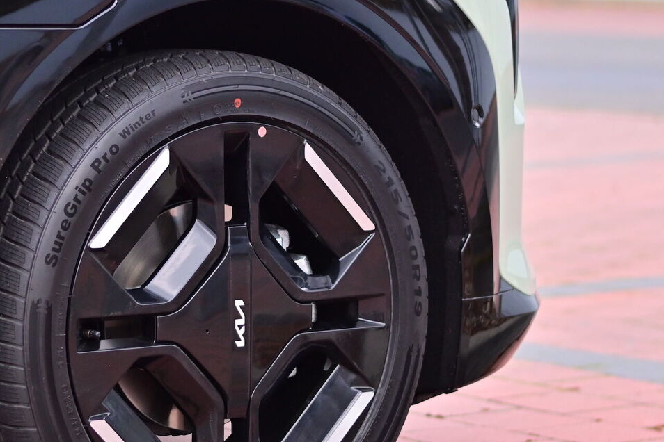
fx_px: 2785
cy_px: 219
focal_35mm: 151
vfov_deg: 9.1
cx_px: 166
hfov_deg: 13.5
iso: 400
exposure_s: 1/400
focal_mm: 50
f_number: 2
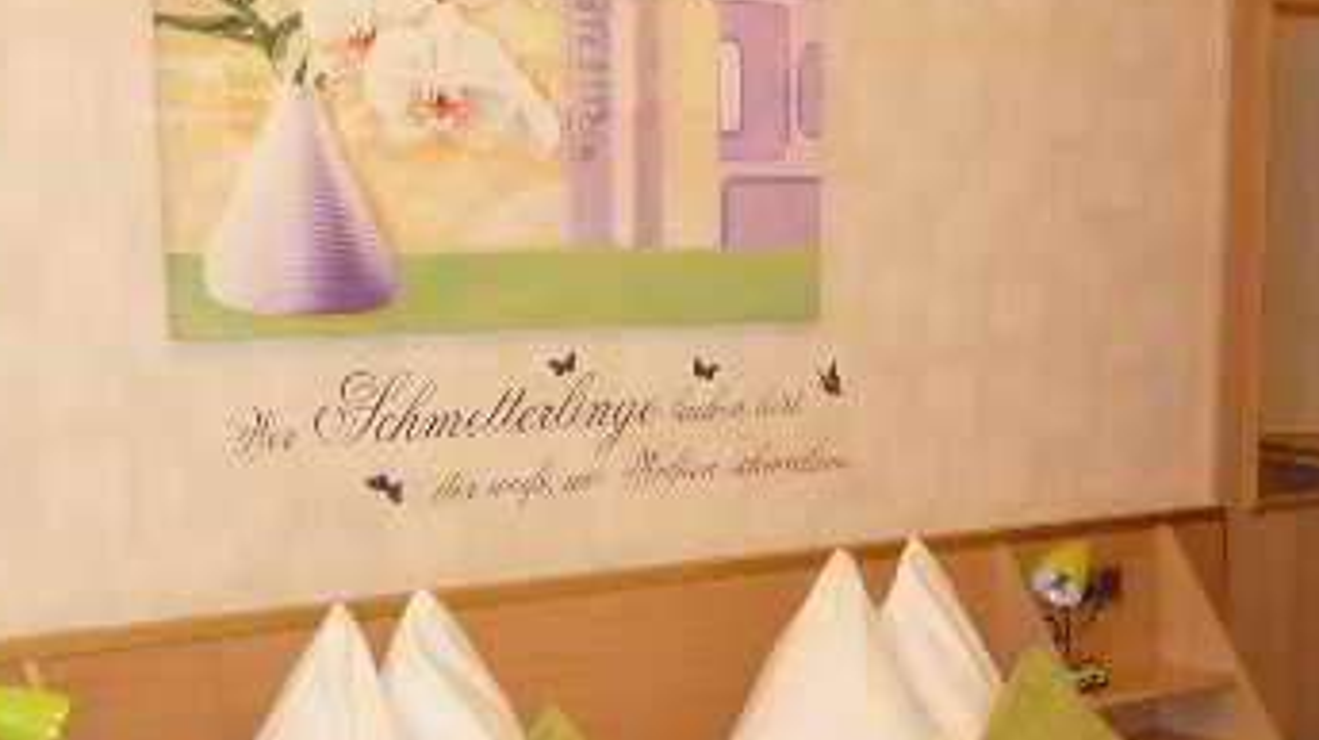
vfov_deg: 16.4
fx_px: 2482
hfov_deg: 29.7
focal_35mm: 71
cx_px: 805
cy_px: 821
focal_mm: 4.7
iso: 320
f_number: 3.3
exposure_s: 1/30
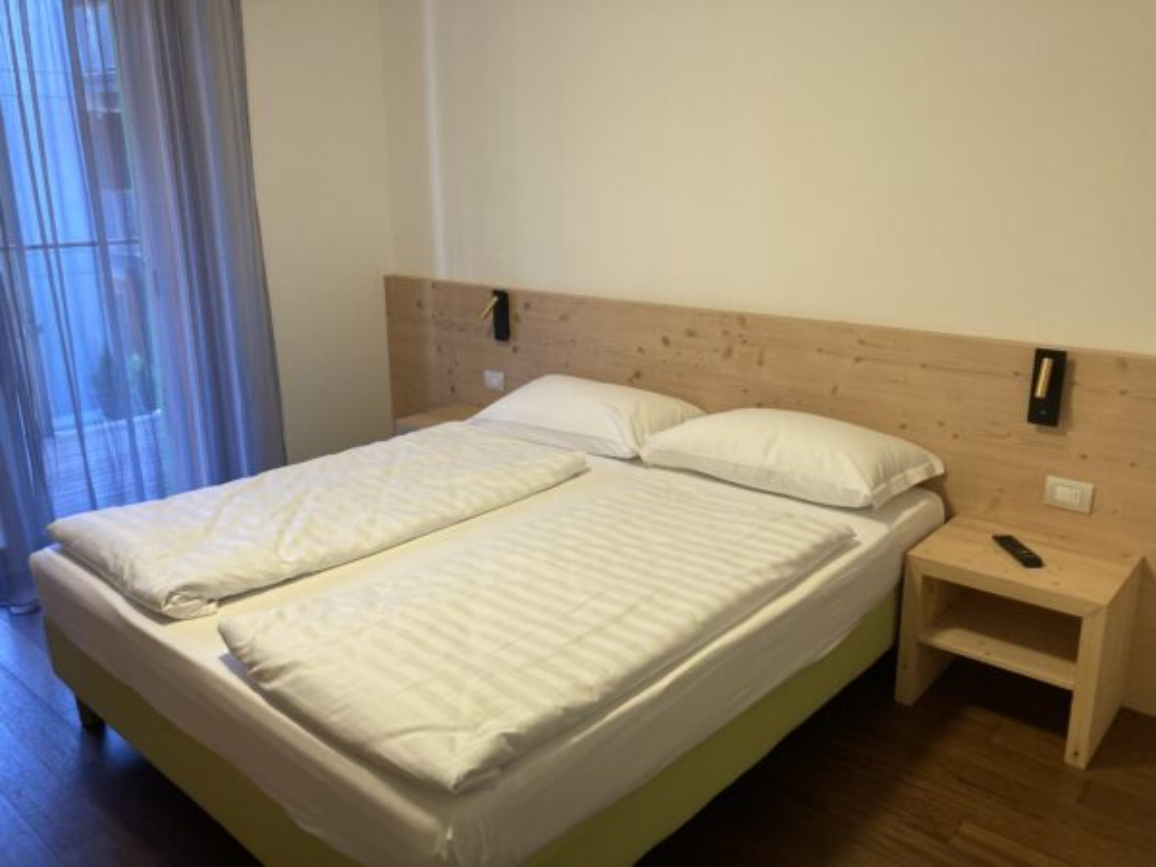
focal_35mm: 28
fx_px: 935
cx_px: 578
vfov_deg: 49.7
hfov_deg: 63.4
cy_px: 434
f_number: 1.8
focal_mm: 3.99
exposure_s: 1/100
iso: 80
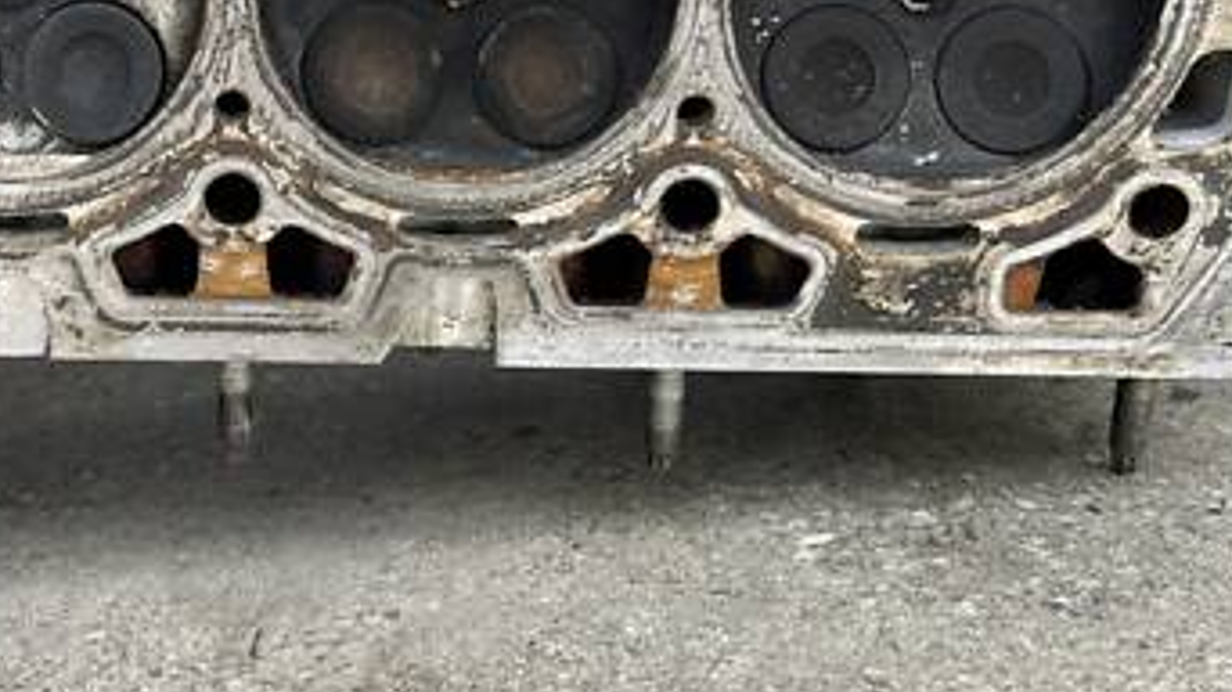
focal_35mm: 53
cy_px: 22
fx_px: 1731
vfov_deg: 21.9
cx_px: 241
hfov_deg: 37.7
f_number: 1.6
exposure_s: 1/180
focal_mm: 5.1
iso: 40
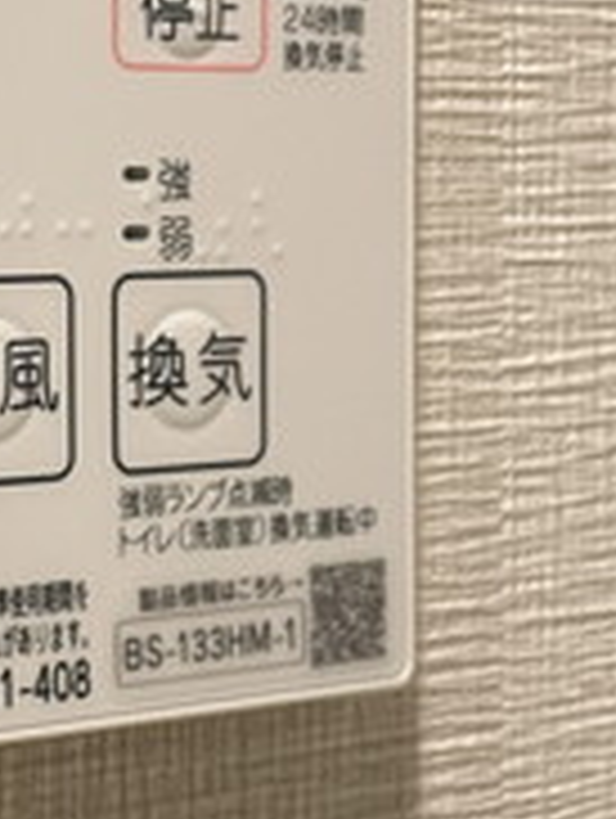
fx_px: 2699
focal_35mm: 114
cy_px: 135
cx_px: -162
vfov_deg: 17.1
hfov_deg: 12.6
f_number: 1.6
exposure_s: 1/50
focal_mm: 4.2
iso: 125
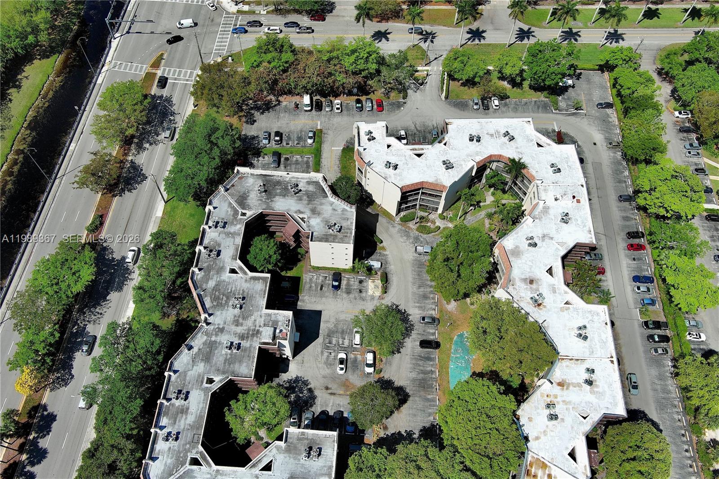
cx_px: 360
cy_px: 240
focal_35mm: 29
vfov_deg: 44.9
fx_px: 579
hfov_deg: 63.7
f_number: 2.8
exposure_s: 1/2079
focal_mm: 10.57
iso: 100
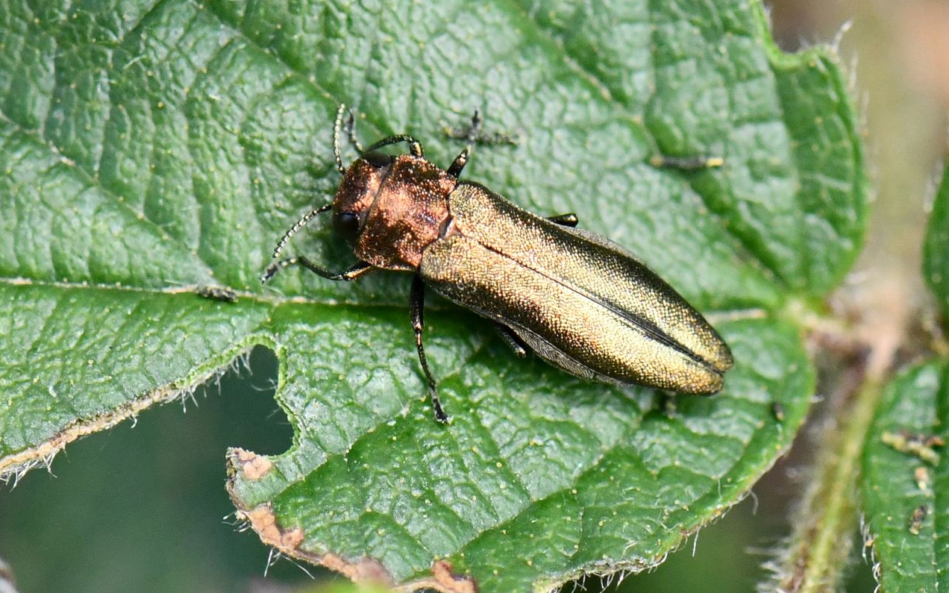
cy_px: 278
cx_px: 474
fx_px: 4164
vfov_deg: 8.1
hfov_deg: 13.0
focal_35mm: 161
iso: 2000
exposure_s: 1/400
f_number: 5.6
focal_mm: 105
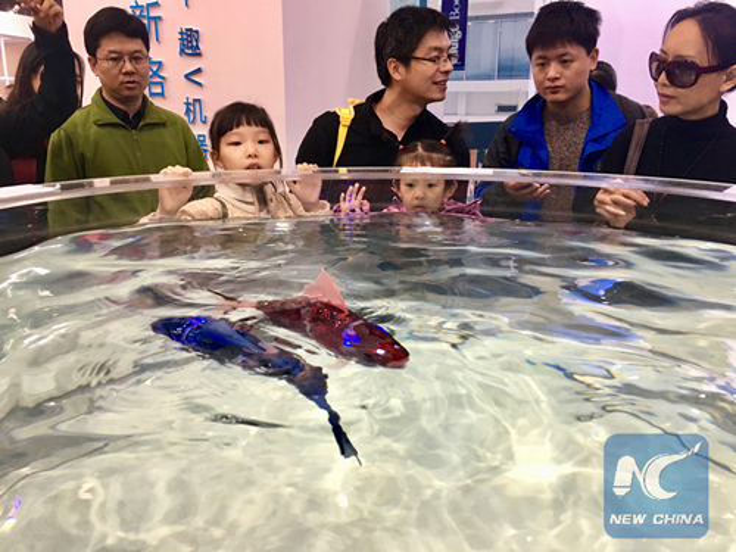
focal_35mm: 29
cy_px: 276
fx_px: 617
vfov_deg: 48.2
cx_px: 368
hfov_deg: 61.7
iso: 50
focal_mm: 4.15
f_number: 2.2
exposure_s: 1/33
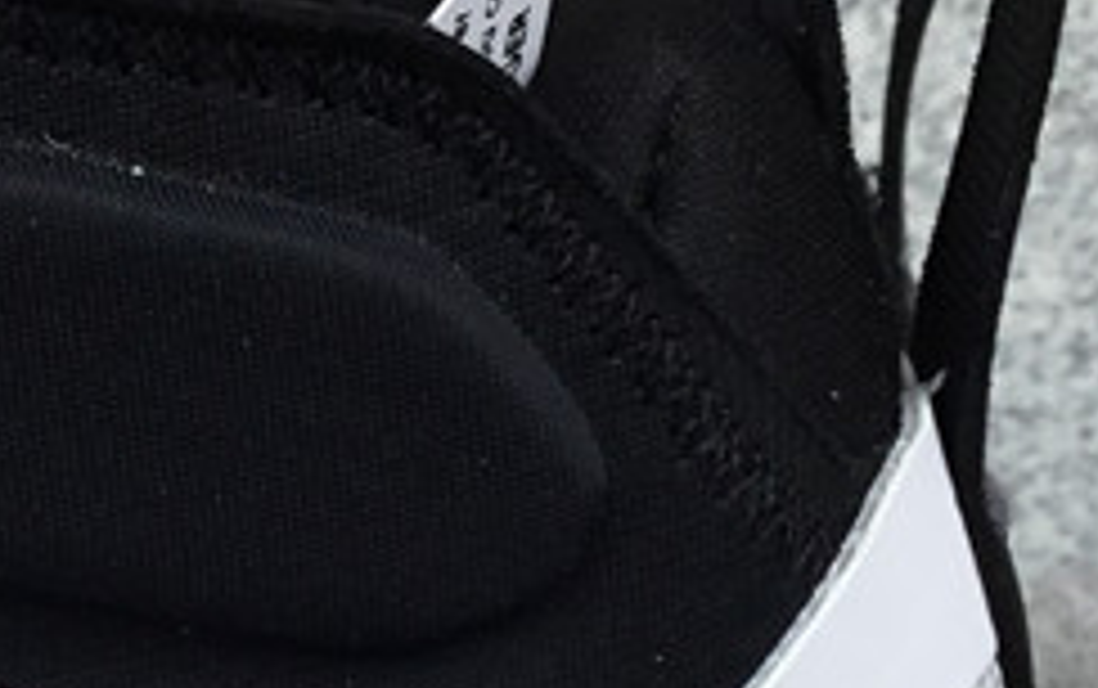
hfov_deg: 17.0
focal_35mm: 121
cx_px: 162
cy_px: 789
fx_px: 3624
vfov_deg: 10.7
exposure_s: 1/369
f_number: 2.4
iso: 25
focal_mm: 3.3
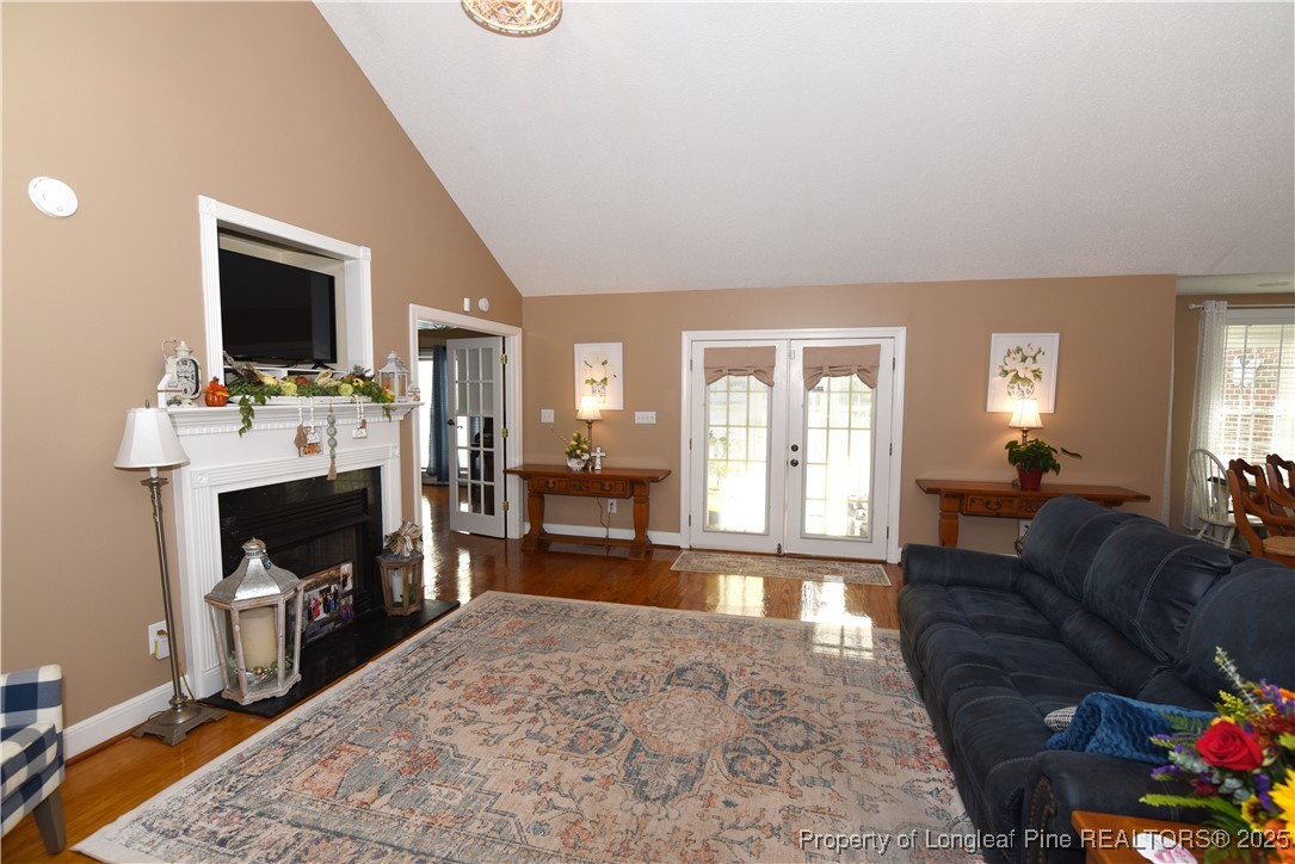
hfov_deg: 96.7
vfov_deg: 73.8
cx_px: 648
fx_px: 576
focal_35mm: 16
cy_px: 432
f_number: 4.5
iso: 250
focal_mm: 16
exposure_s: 1/200
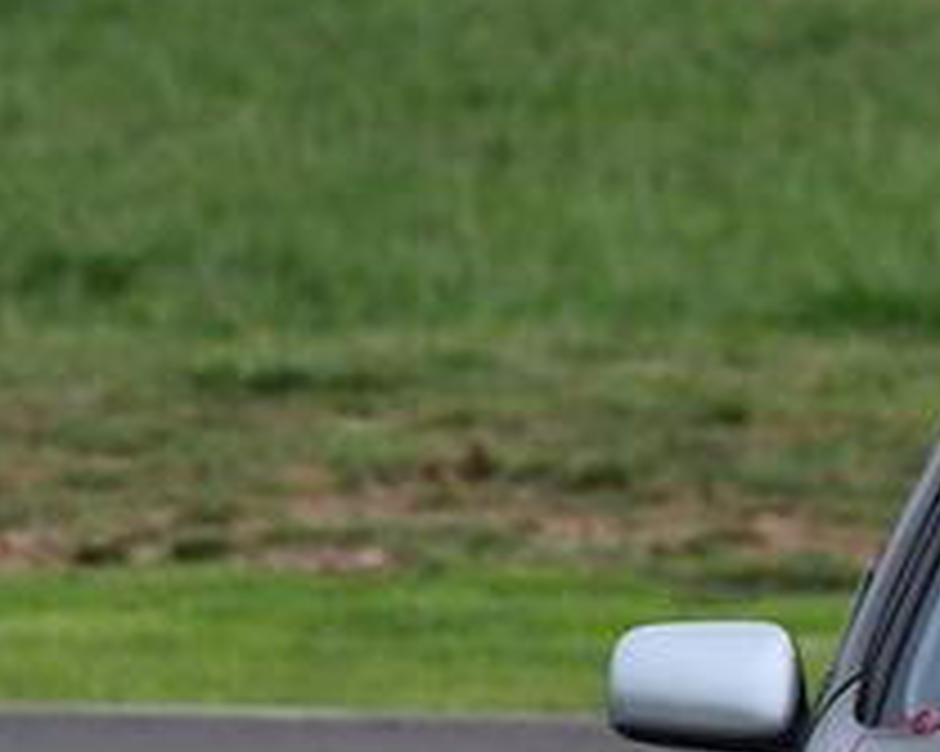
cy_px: 747
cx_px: 1426
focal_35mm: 2692
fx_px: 74857
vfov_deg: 0.6
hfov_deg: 0.7
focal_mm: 500
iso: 800
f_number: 11
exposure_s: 1/640
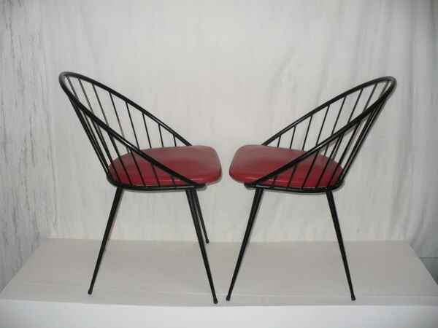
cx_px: 219
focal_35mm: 37
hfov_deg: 50.1
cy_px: 164
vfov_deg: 38.7
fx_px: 468
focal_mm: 6.1
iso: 250
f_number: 2.8
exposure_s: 1/30
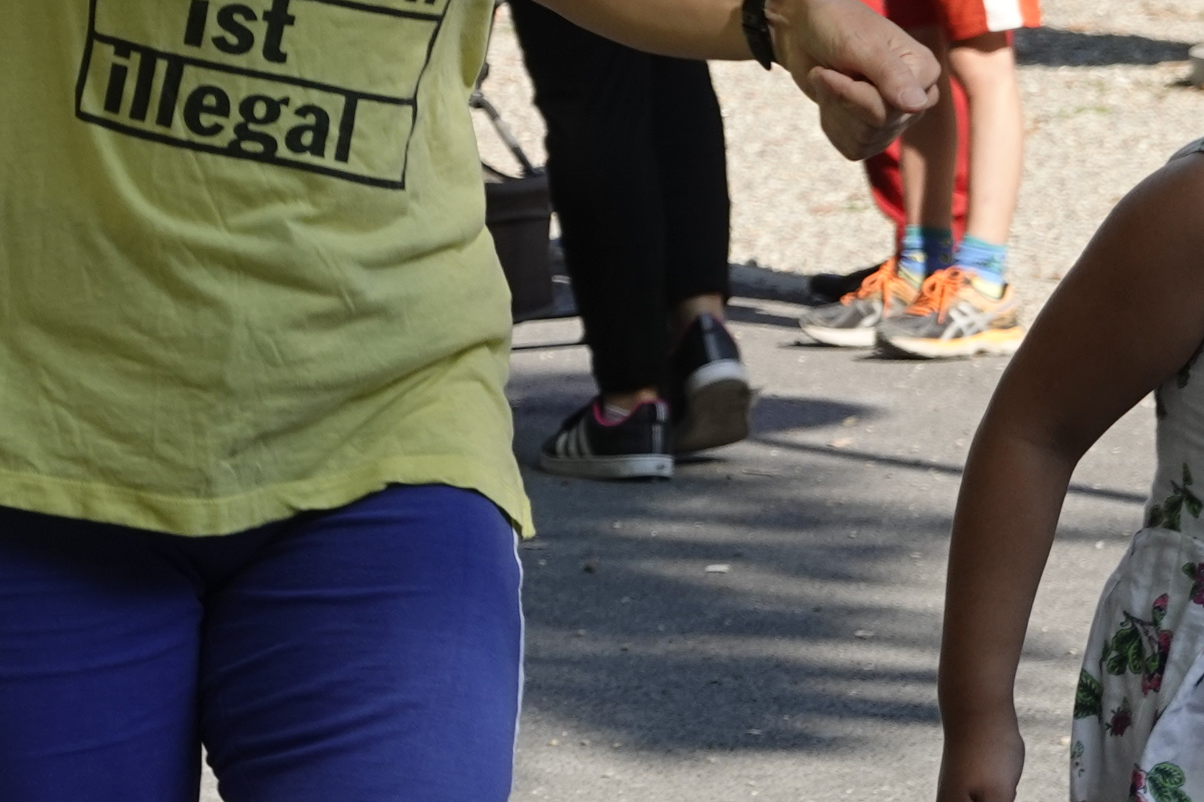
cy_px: -209
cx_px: -171
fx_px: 11068
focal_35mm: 331
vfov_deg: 4.1
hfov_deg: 6.2
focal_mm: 40.37
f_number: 4.5
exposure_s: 1/400
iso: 125
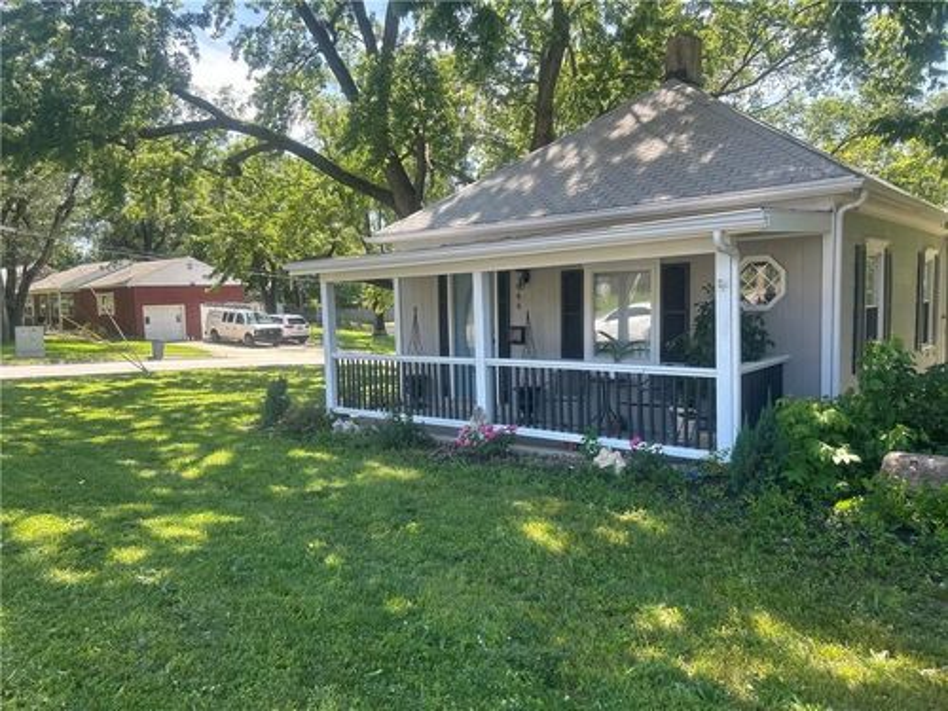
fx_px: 712
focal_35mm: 26
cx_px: 474
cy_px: 356
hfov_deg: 67.3
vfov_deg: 53.1
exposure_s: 1/646
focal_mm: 5.7
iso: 50
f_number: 1.5
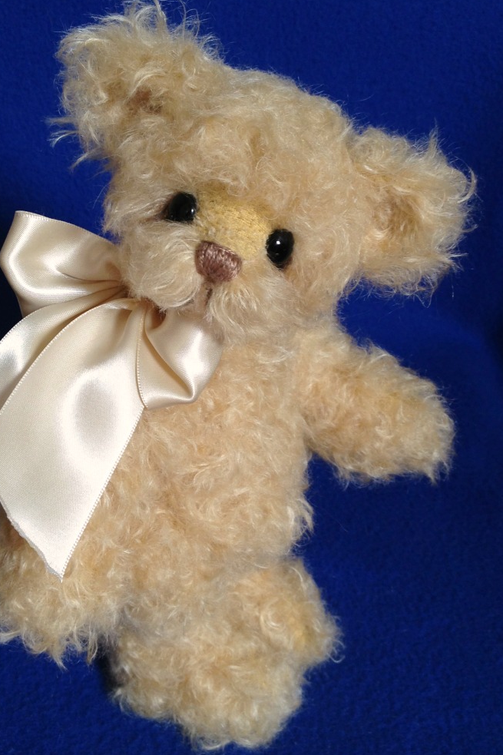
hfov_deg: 35.9
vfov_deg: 51.9
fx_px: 776
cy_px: 374
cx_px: 227
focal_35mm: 37
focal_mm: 4.28
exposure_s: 1/60
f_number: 2.4
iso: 64
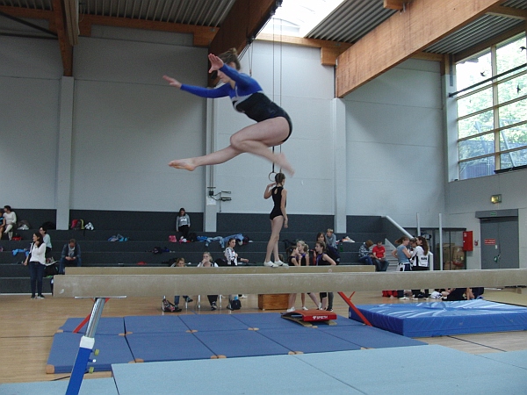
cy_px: 198
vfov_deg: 38.7
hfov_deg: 50.1
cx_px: 264
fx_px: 563
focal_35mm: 37
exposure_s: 1/80
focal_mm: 6.42
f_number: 3.6
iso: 125
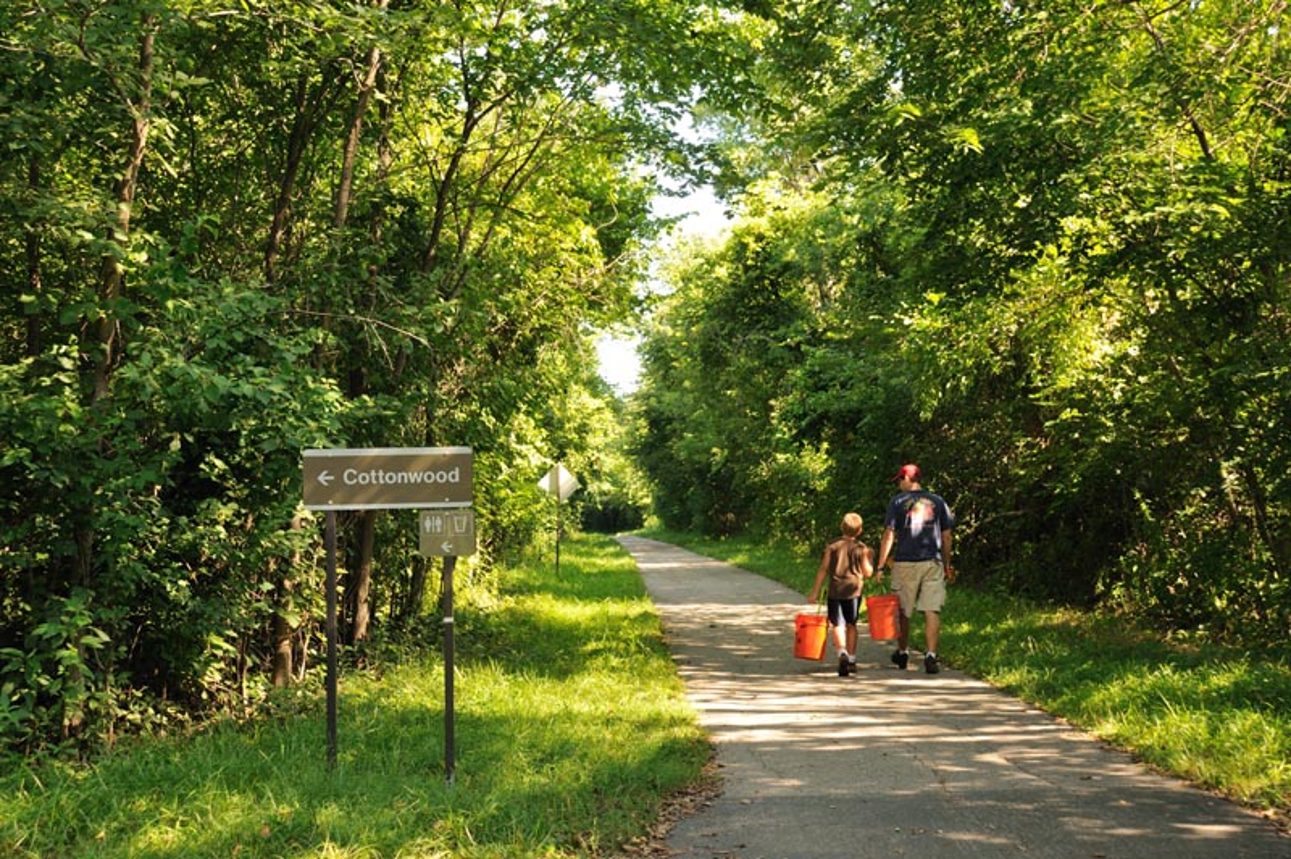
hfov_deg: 41.1
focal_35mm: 48
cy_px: 430
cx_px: 646
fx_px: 1720
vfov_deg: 28.0
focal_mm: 32
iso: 200
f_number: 5.6
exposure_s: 1/80
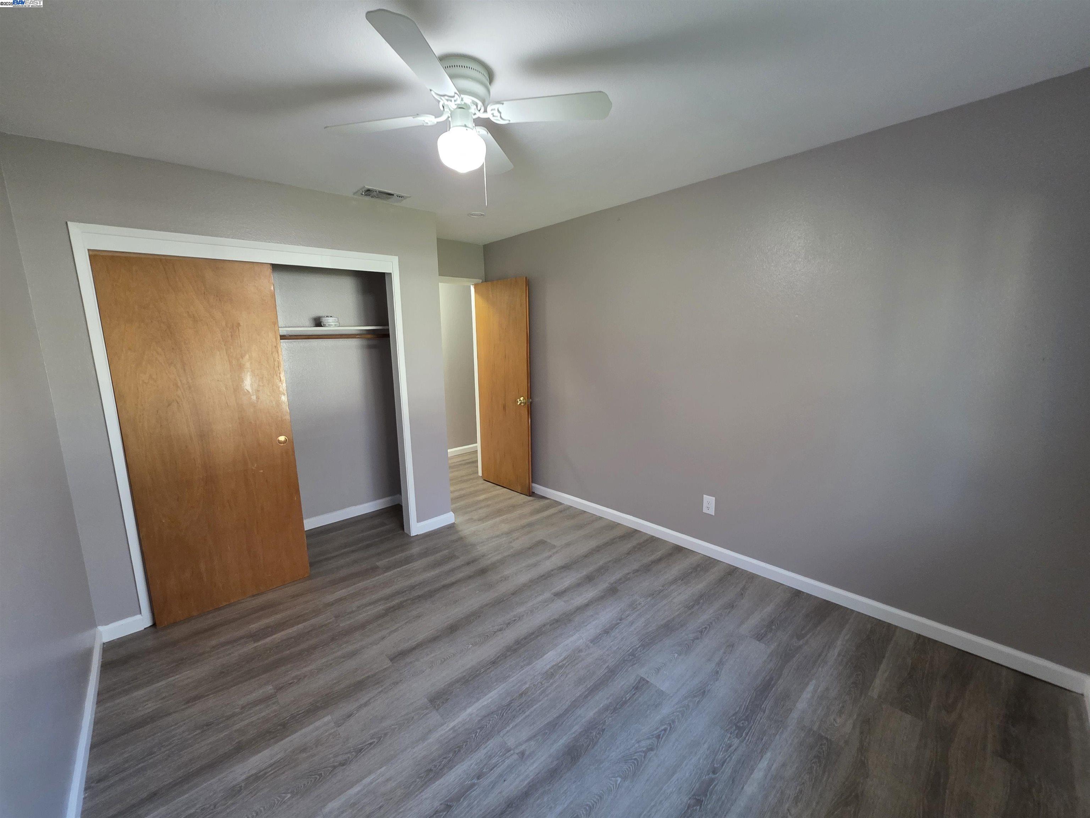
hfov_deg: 106.2
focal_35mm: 13
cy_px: 409
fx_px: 409
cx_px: 545
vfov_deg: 89.9
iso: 320
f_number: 1.9
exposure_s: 1/60
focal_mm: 2.2
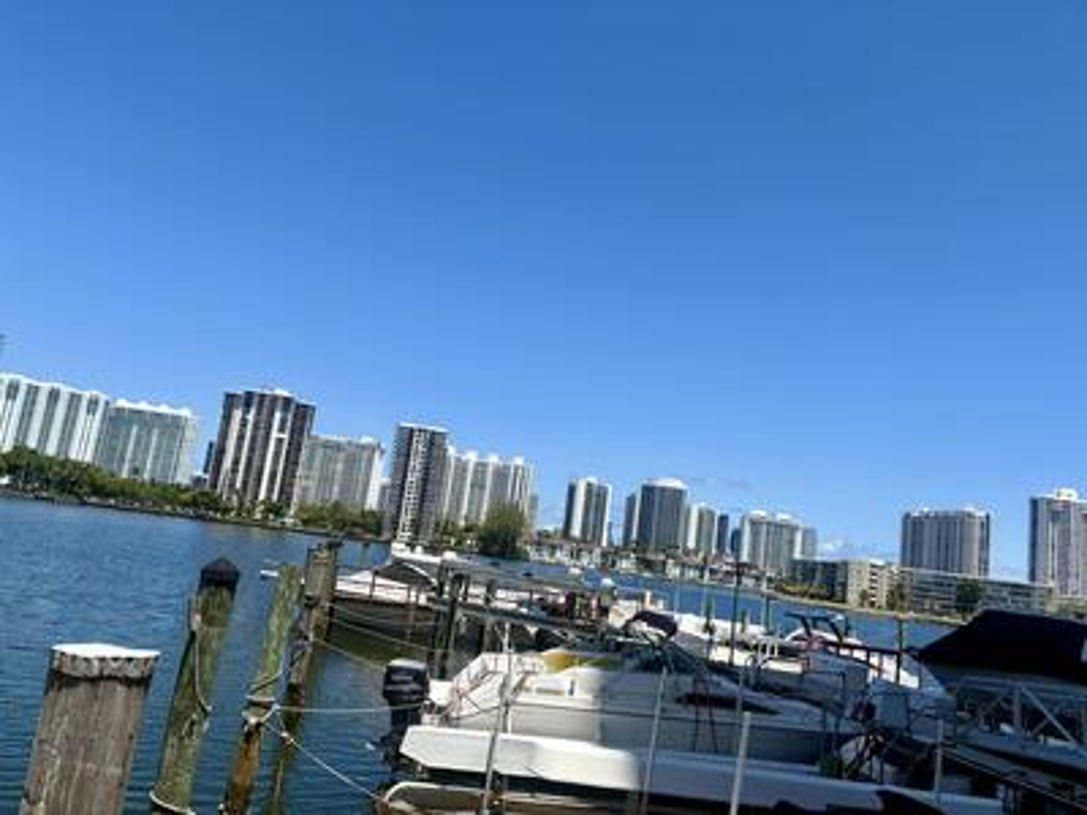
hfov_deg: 67.3
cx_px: 544
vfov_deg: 53.1
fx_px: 816
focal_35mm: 26
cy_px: 408
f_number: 1.6
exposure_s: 1/3623
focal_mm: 5.96
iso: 50
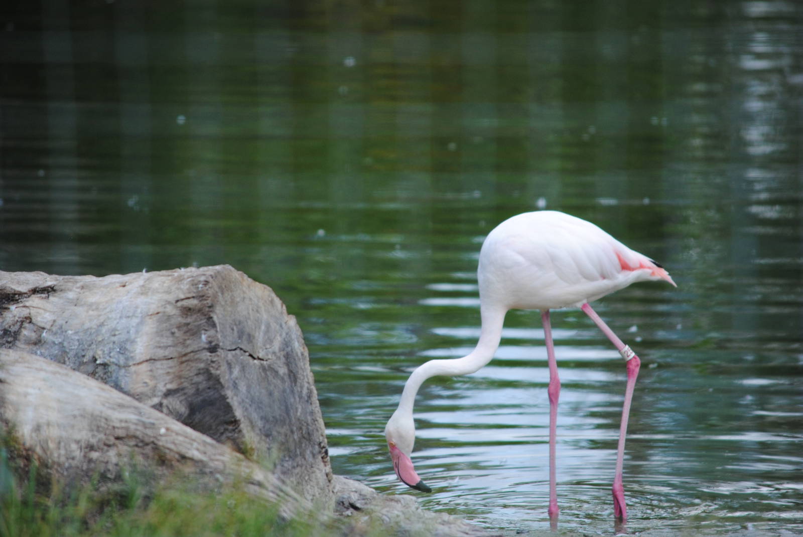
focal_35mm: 360
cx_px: 402
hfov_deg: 5.7
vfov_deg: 3.8
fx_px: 8039
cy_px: 268
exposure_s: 1/500
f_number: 5.3
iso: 280
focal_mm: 240
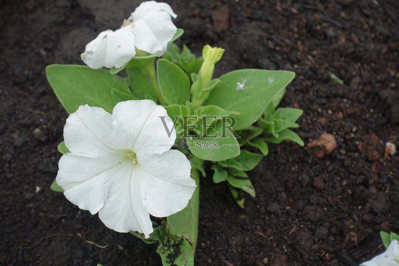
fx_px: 776
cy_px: 133
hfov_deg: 28.8
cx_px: 200
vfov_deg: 19.5
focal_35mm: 70
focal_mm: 25.7
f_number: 4
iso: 125
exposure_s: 1/400
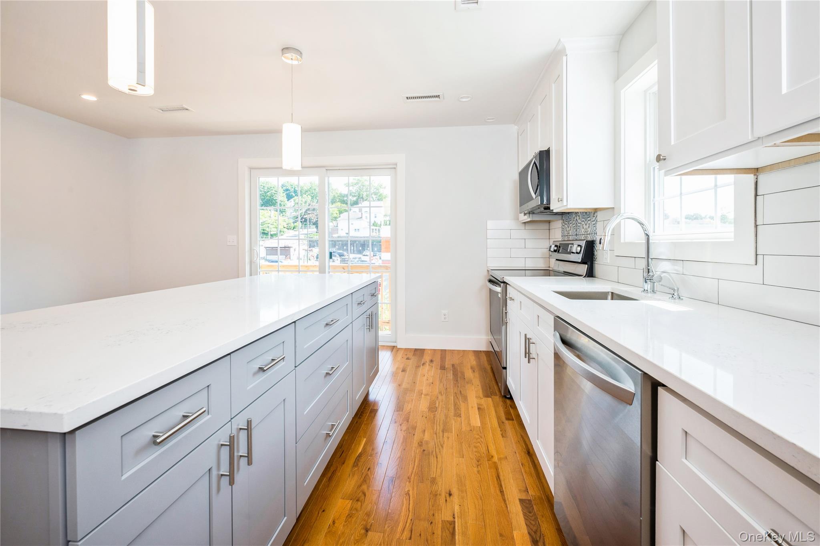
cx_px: 410
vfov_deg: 81.1
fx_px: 319
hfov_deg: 104.3
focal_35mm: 14
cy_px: 273
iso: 200
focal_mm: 14
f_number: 11
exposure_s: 1/13
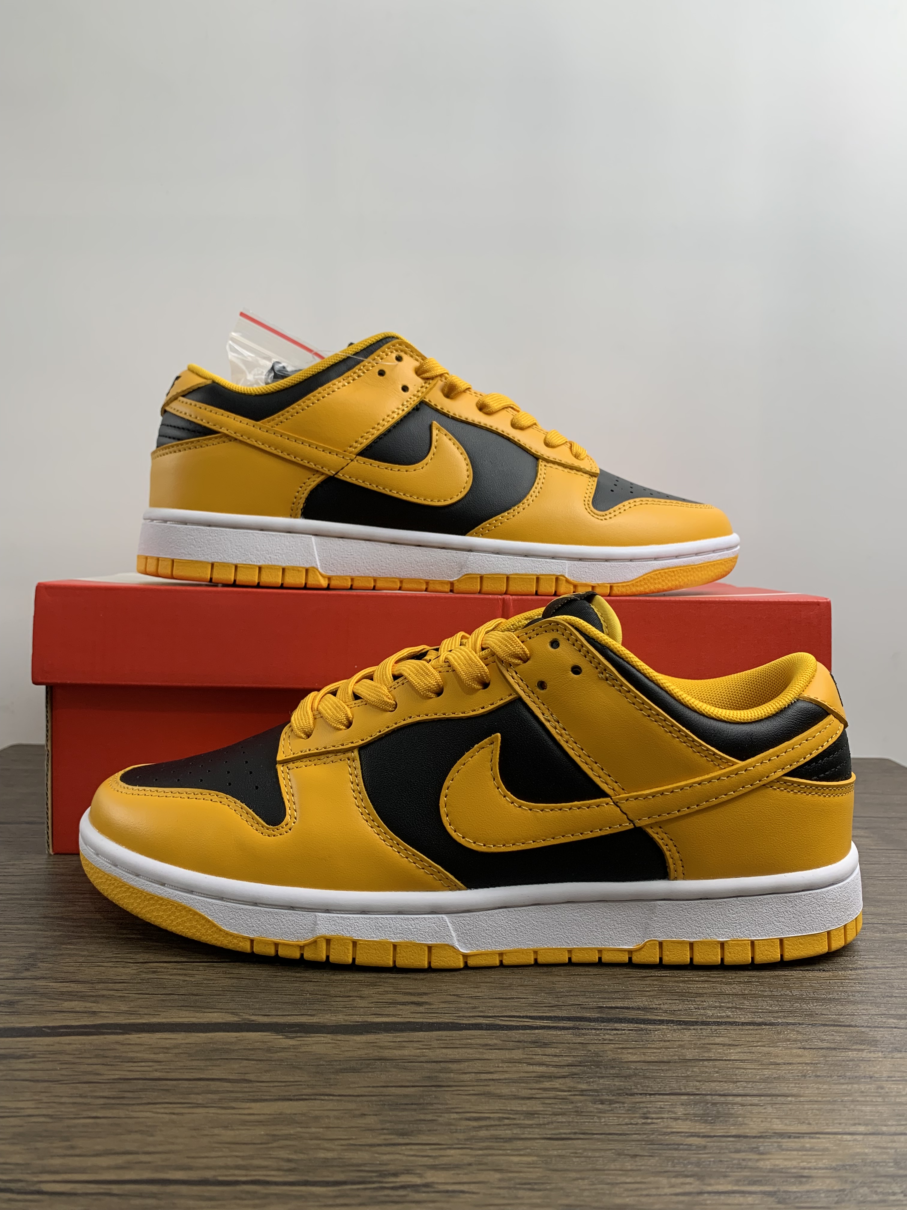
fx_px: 908
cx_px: 454
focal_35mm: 26
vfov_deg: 67.3
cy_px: 605
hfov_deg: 53.1
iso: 50
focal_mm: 4.25
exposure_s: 1/121
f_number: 1.8
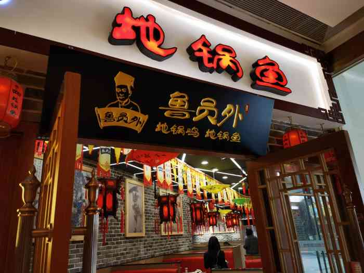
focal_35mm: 27
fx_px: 284
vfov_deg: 51.4
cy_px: 136
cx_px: 182
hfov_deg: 65.3
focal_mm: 6.67
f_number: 1.9
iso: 64
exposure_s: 1/100
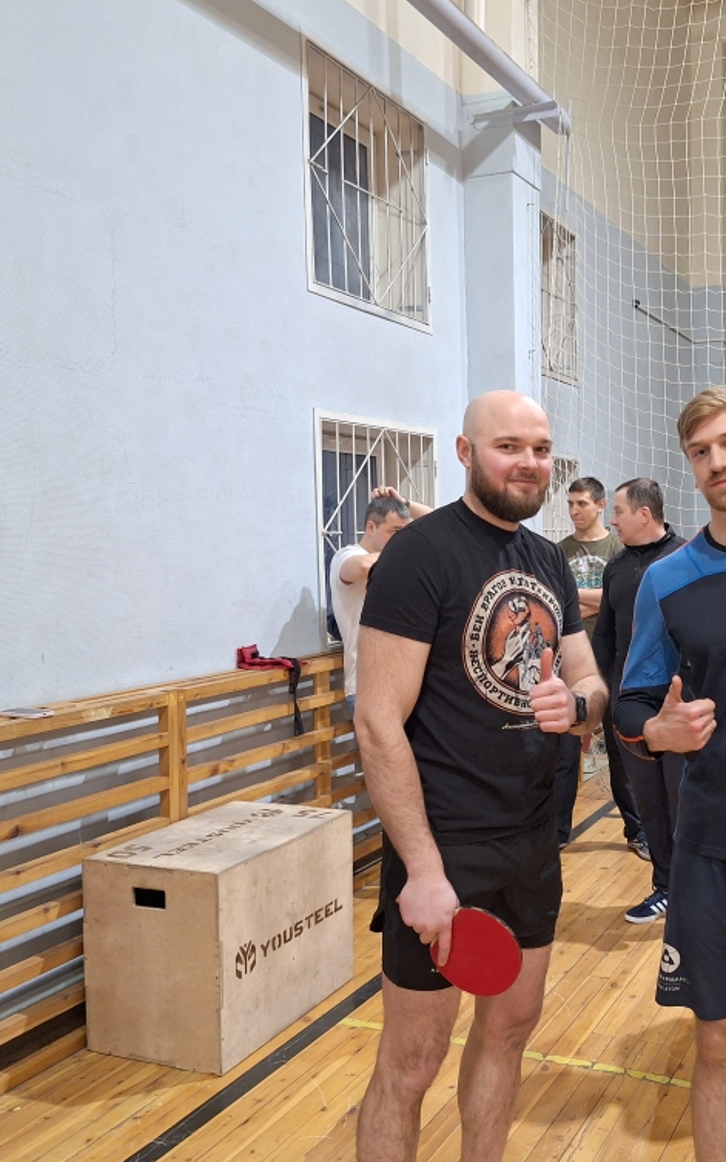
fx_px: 1045
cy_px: 577
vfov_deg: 58.2
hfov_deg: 37.3
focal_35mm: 33
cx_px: 550
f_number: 1.8
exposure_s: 1/50
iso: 250
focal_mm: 5.54
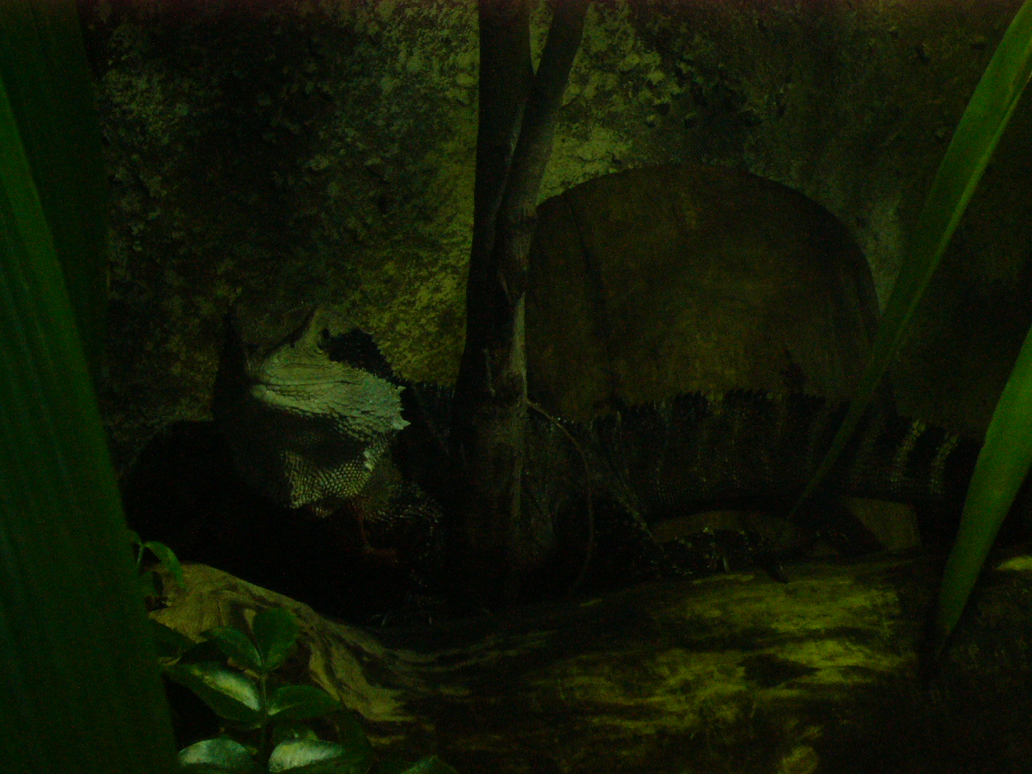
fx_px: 3130
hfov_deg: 18.7
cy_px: 387
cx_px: 516
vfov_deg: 14.1
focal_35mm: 105
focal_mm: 17.4
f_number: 4.9
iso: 300
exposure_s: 1/60
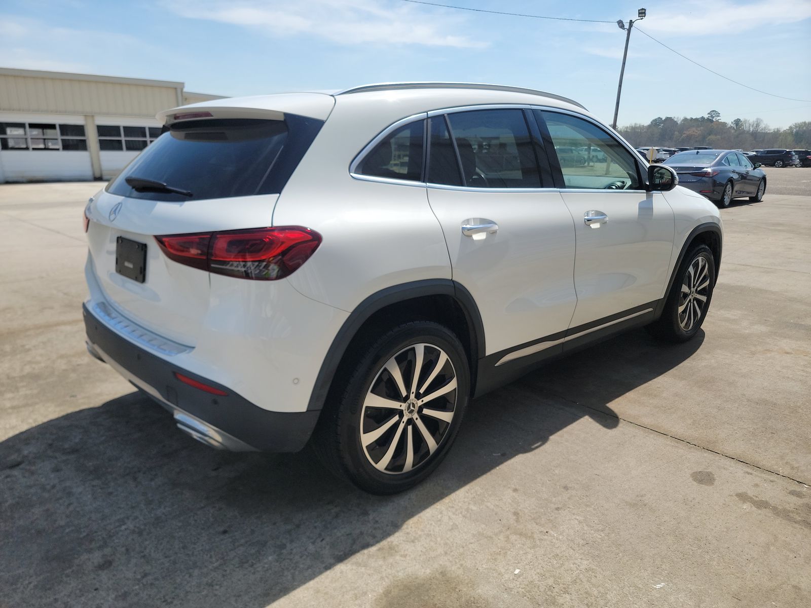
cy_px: 304
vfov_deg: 56.8
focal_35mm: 24
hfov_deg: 71.6
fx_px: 562
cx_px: 406
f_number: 1.8
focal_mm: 6.7
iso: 50
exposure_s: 1/952
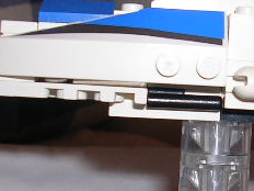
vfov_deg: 14.1
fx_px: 770
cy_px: 114
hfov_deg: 18.6
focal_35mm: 105
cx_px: 195
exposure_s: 1/60.1
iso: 50
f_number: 2.8
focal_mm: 5.8
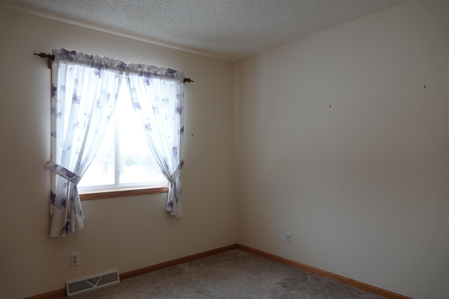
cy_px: 150
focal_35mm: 24
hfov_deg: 73.7
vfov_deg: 53.1
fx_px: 299
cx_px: 224
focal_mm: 8.8
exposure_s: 1/100
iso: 100
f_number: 2.5
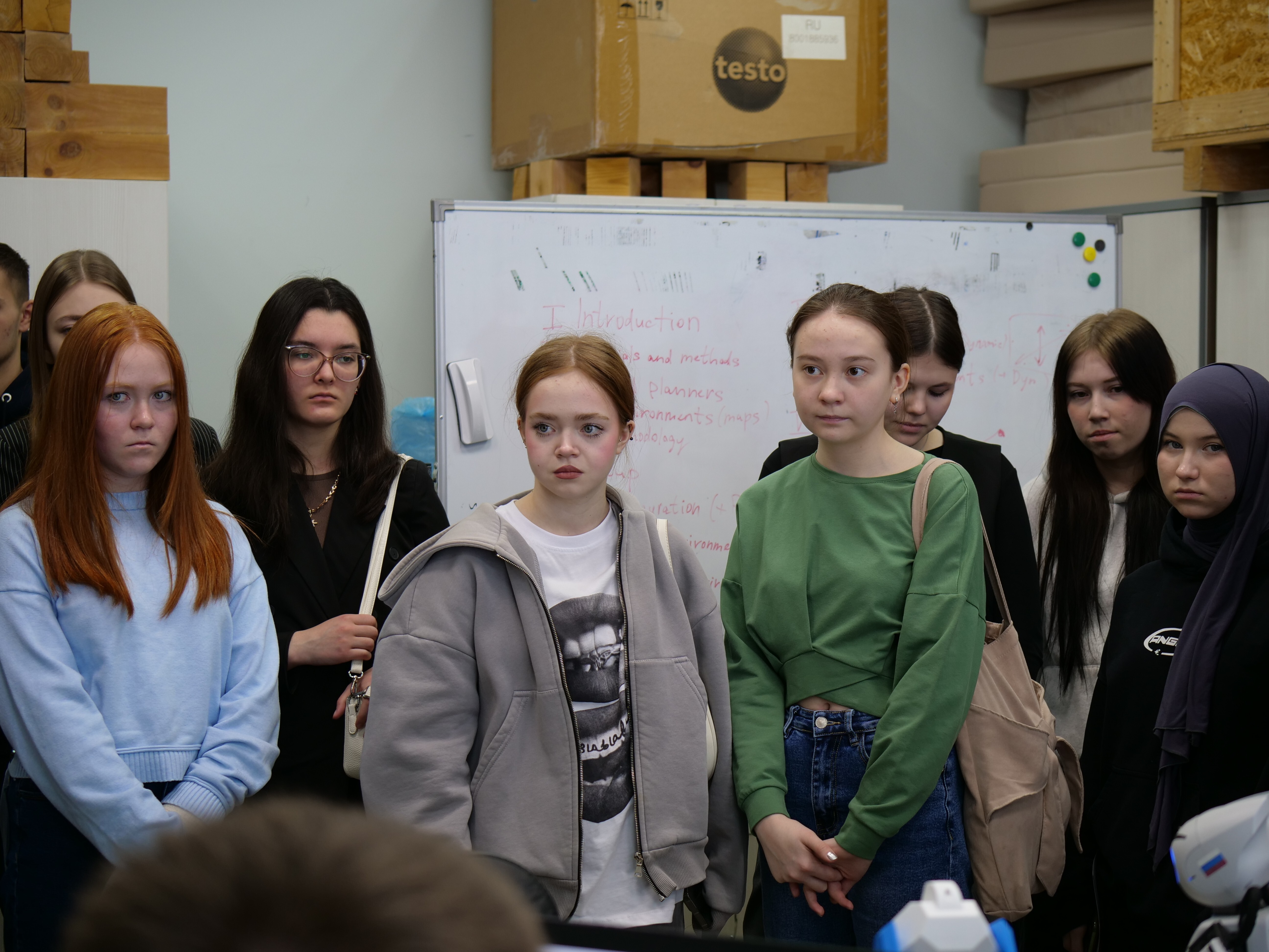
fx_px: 2566
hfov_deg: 27.8
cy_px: 476
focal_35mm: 70
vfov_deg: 21.0
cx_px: 634
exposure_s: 1/80
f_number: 2.8
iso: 200
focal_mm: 35
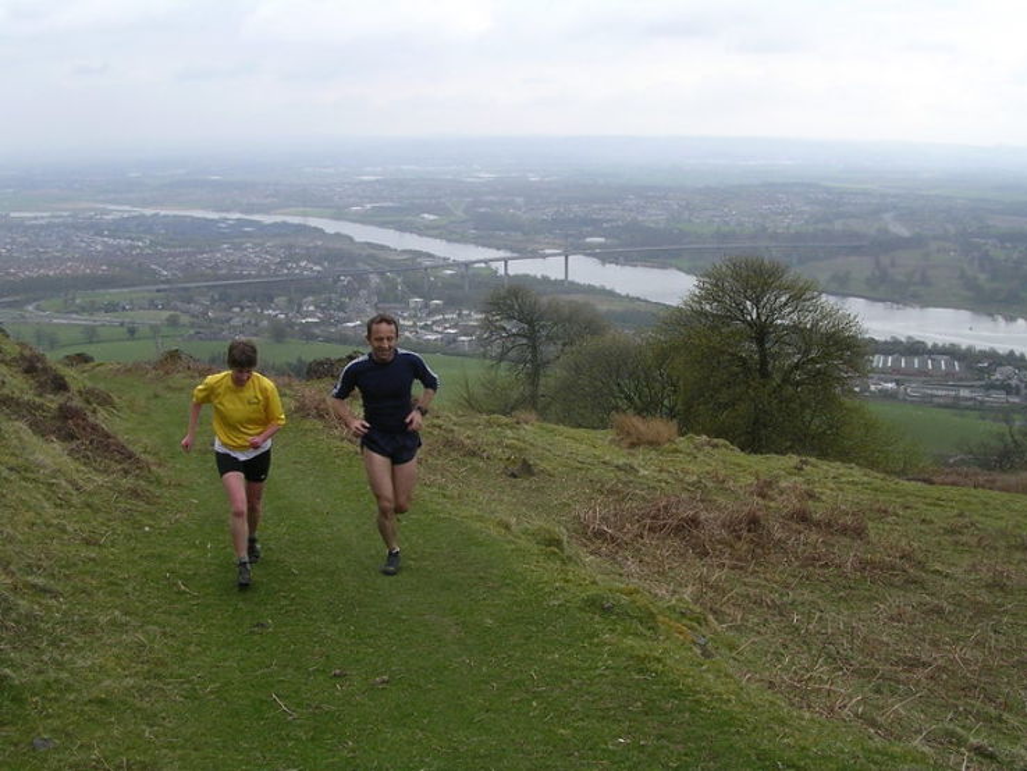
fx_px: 1128
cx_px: 514
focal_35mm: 38
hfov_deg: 49.0
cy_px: 386
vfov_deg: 37.7
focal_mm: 5.8
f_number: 5.6
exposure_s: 1/146
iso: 100
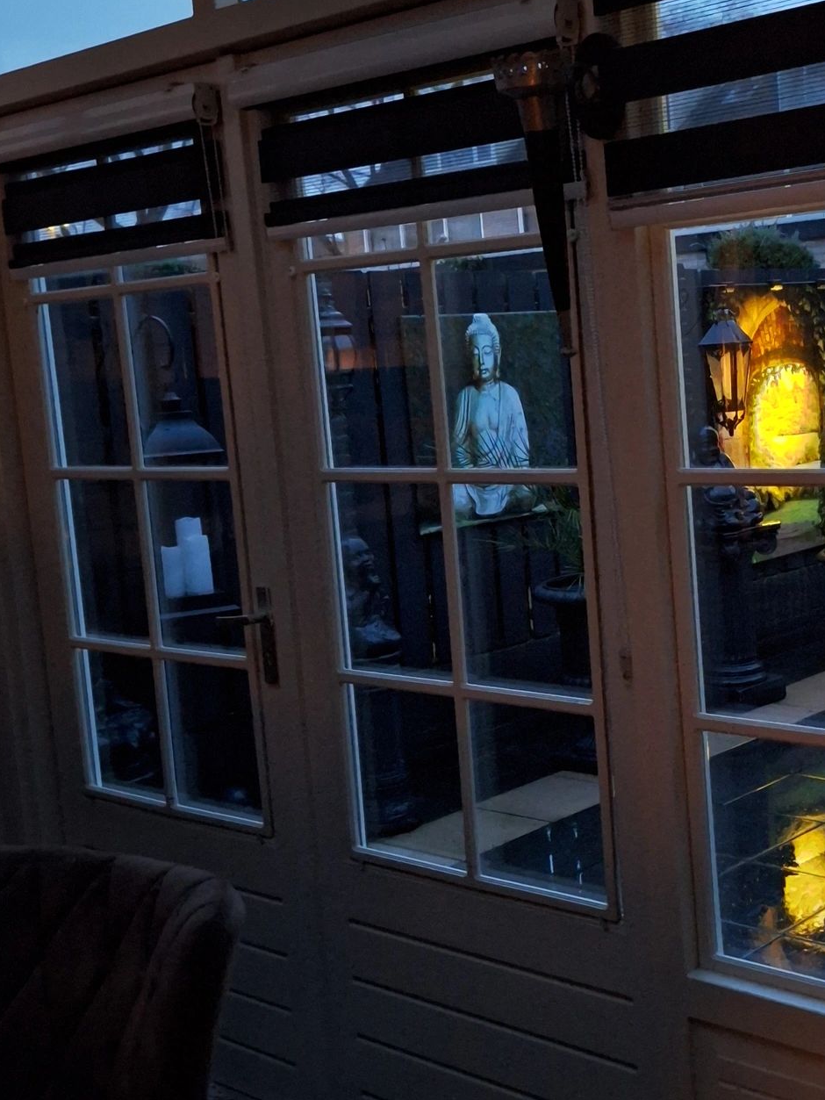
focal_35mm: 47
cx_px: 711
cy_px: 512
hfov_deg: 29.8
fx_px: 1493
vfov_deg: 40.4
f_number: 1.8
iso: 2000
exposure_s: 1/7
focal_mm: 5.54
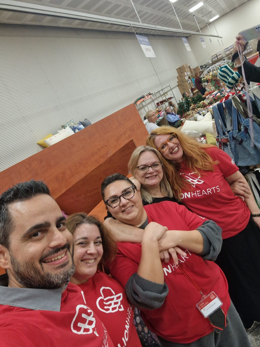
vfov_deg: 69.4
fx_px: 250
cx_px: 130
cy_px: 174
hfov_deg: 54.9
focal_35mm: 25
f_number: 2.2
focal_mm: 3.3
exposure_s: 1/50
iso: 320
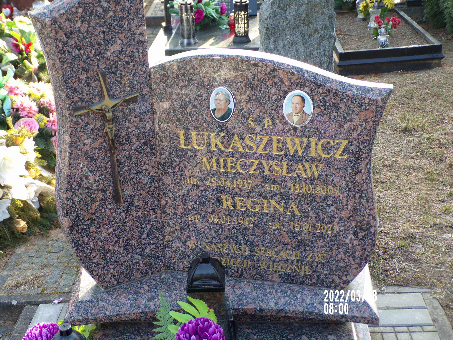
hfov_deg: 38.9
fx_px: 641
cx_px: 226
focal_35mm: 49
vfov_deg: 29.7
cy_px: 170
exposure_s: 1/70
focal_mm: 8.7
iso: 80
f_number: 3.5
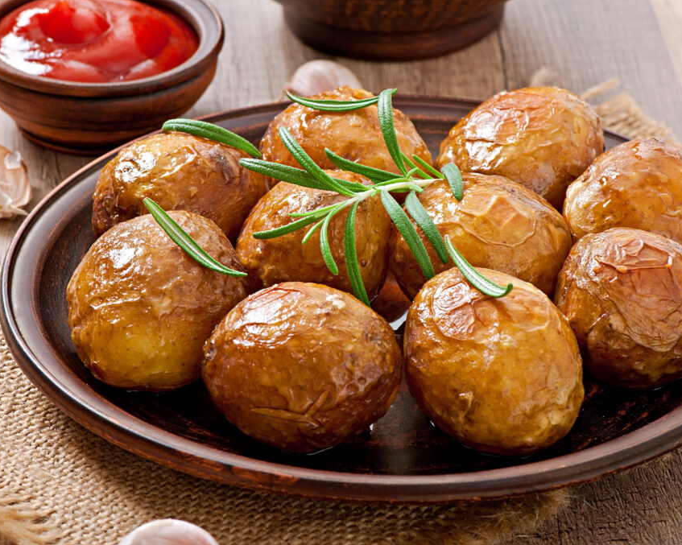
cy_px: 272
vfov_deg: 8.7
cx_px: 391
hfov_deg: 10.8
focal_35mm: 179
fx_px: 3603
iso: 100
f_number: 11
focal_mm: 105
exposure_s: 1/200
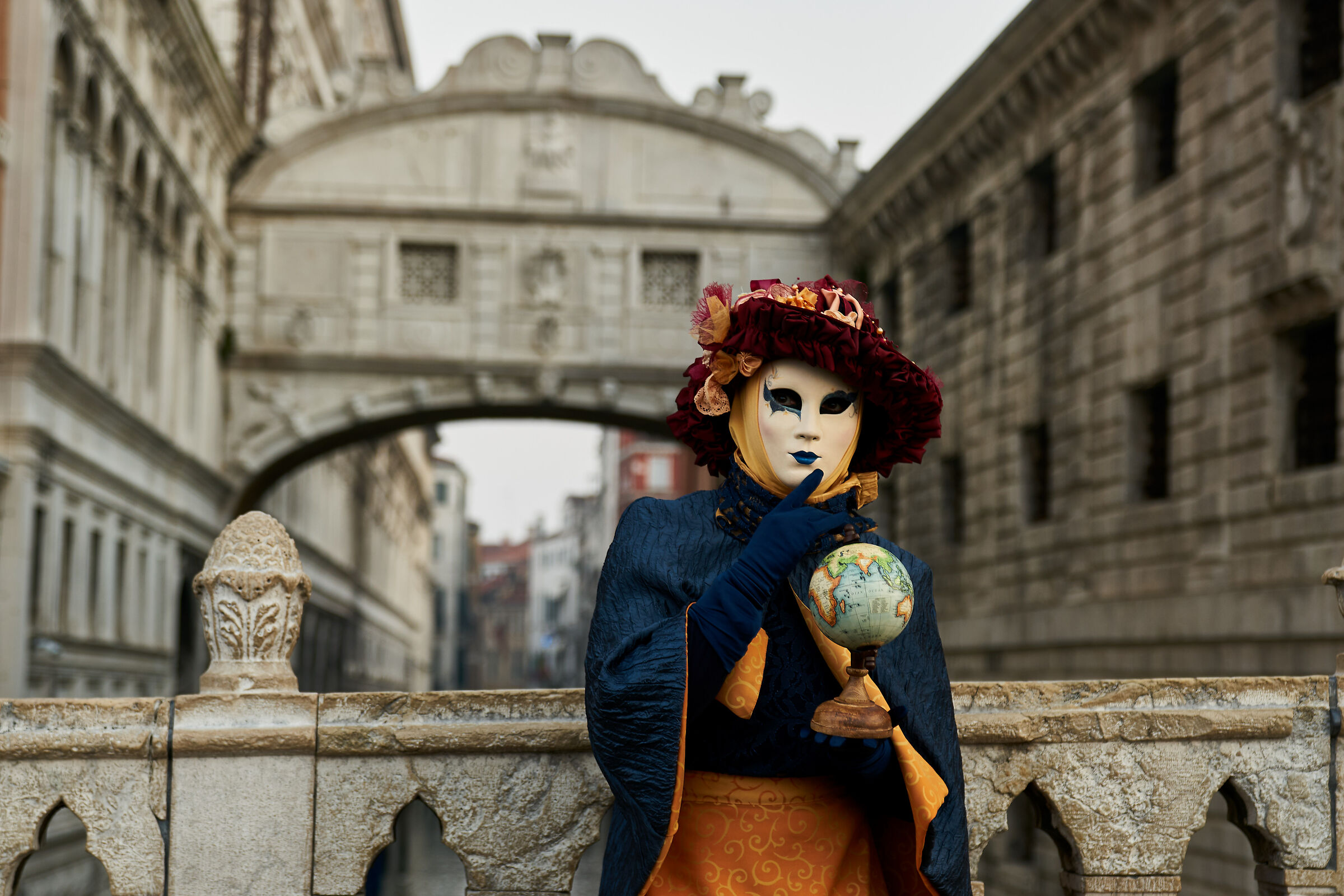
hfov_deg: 28.1
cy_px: 448
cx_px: 672
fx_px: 2688
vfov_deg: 18.9
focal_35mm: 72
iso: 200
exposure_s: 1/30
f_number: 2.8
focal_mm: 48
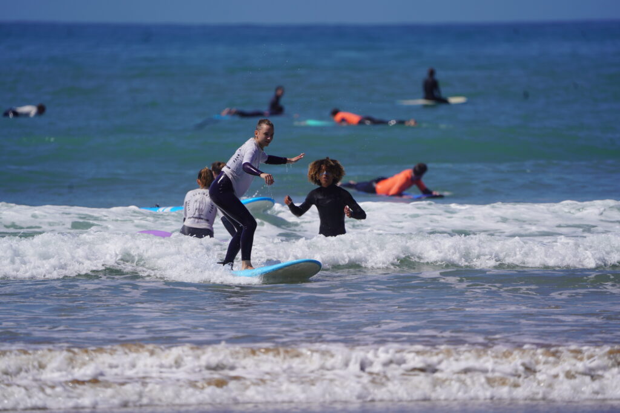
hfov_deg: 3.4
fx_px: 10334
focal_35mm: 600
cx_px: 310
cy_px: 206
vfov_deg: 2.3
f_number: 6.3
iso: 100
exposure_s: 1/1000
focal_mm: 600
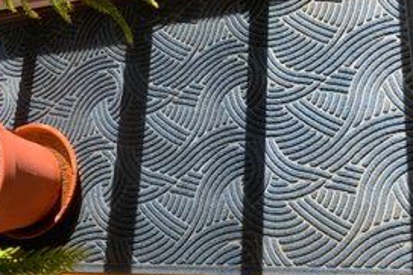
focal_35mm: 38
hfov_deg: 50.5
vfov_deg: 34.9
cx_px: 239
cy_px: 116
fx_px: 436
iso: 16
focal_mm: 3
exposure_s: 1/123
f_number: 1.8
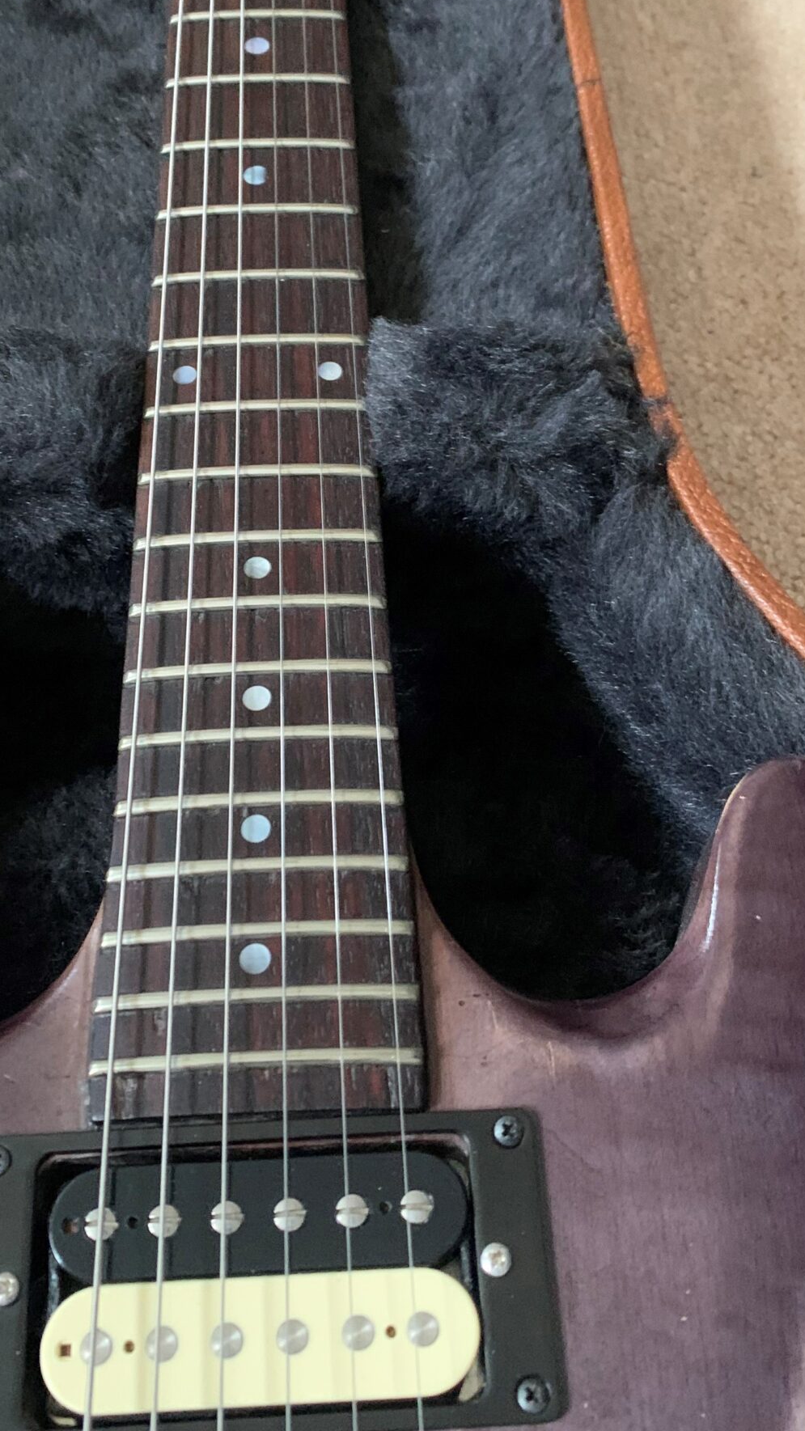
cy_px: 512
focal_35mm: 41
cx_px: 337
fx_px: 1556
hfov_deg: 29.0
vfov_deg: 48.8
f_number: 1.8
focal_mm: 4.25
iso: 640
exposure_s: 1/30
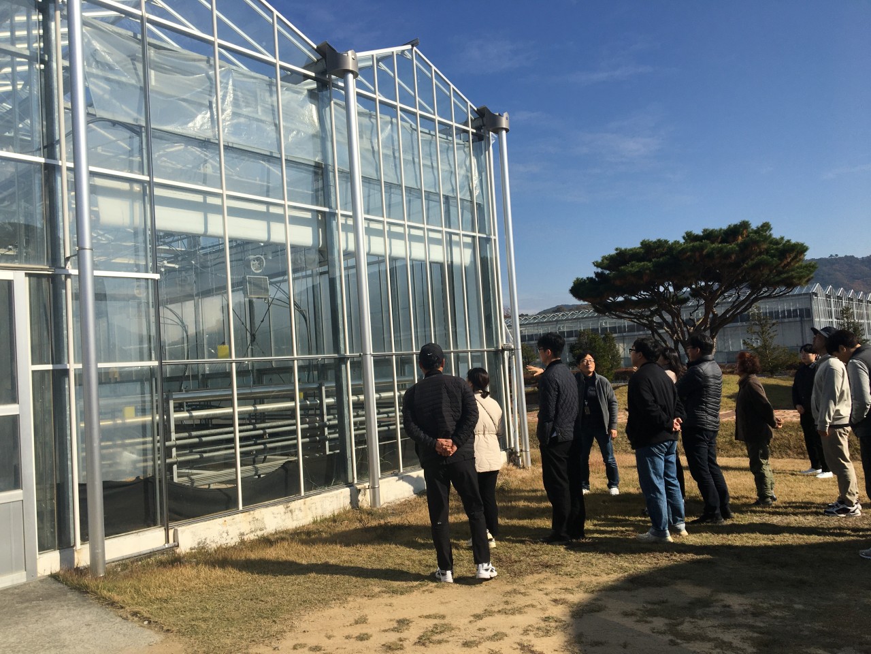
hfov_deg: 61.7
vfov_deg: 48.2
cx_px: 436
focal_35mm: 29
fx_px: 730
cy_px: 327
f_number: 2.2
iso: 25
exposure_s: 1/3077
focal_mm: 4.15
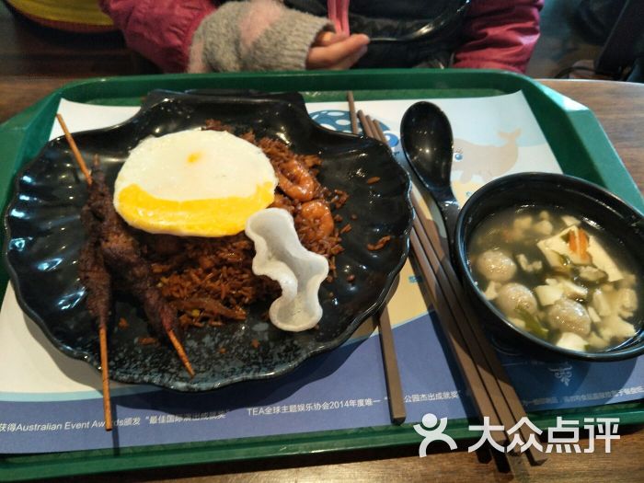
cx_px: 322
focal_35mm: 24
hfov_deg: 71.6
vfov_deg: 56.8
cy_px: 242
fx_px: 446
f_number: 1.7
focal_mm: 4.1
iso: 303
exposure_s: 1/33
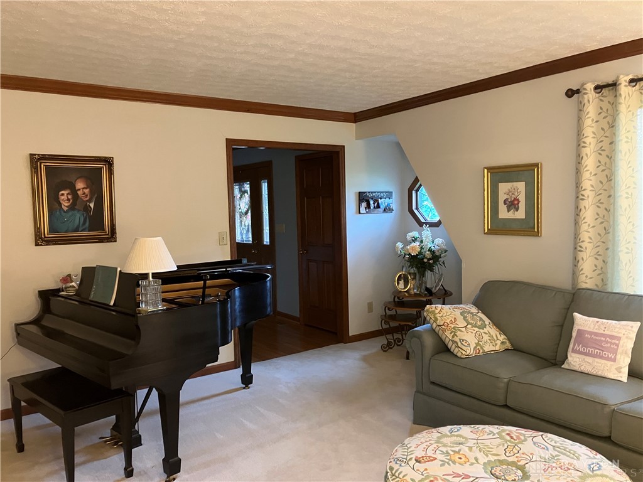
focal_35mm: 28
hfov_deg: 63.4
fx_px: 520
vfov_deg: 49.7
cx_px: 322
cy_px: 241
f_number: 1.8
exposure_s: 1/30
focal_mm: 3.99
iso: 320
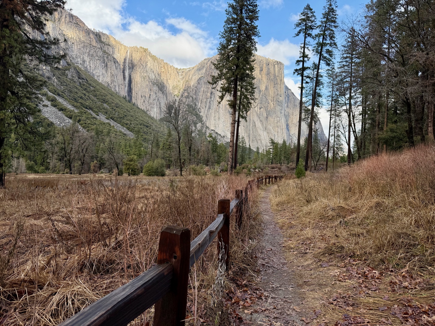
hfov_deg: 71.6
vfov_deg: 56.8
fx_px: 302
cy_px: 163
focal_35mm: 24
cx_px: 218
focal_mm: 6.76
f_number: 1.78
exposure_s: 1/2053
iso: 80
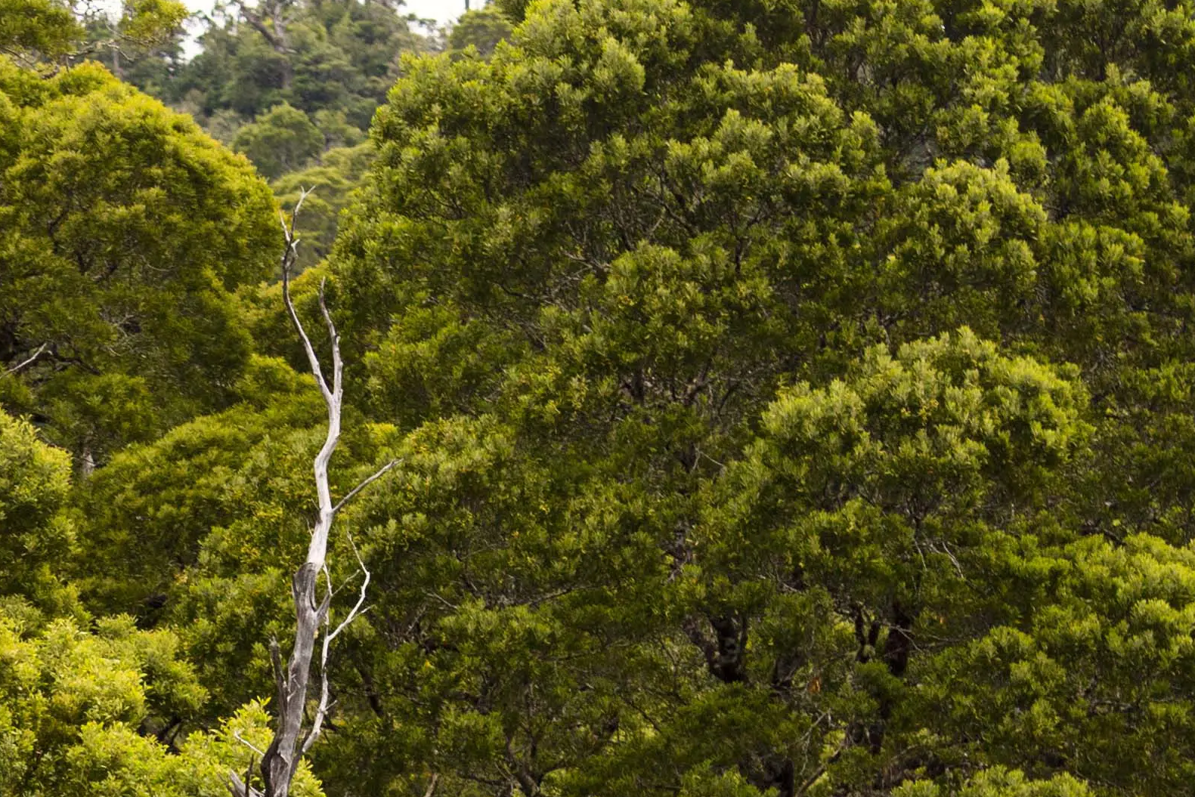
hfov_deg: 5.5
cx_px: -76
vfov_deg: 3.7
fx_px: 12384
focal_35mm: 373
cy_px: 1463
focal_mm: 98
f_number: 4
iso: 200
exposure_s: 1/250
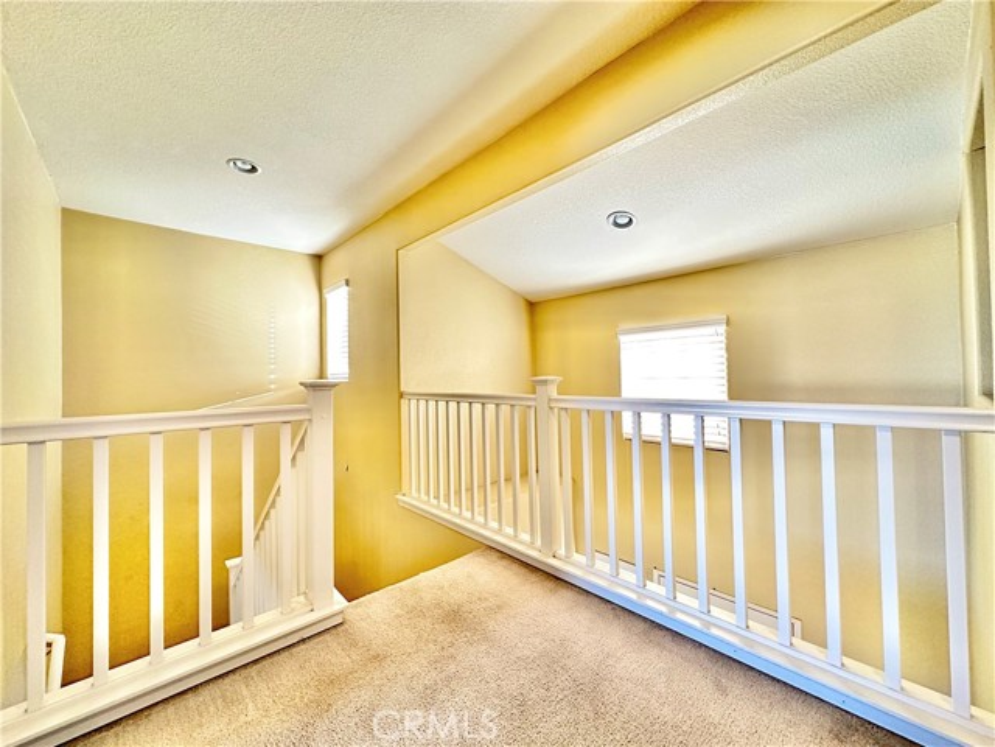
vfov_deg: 85.7
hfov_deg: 102.1
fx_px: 402
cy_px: 374
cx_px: 498
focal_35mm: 14
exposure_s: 1/60
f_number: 2.2
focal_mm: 2.22
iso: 500
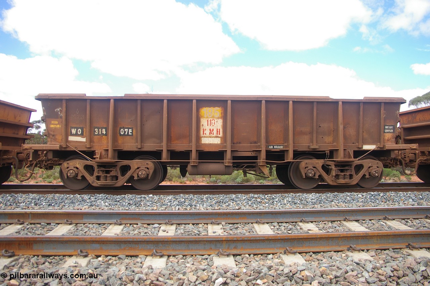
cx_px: 215
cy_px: 143
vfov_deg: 47.8
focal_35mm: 27
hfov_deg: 67.4
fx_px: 322
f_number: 6.7
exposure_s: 1/250
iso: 200
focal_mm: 18
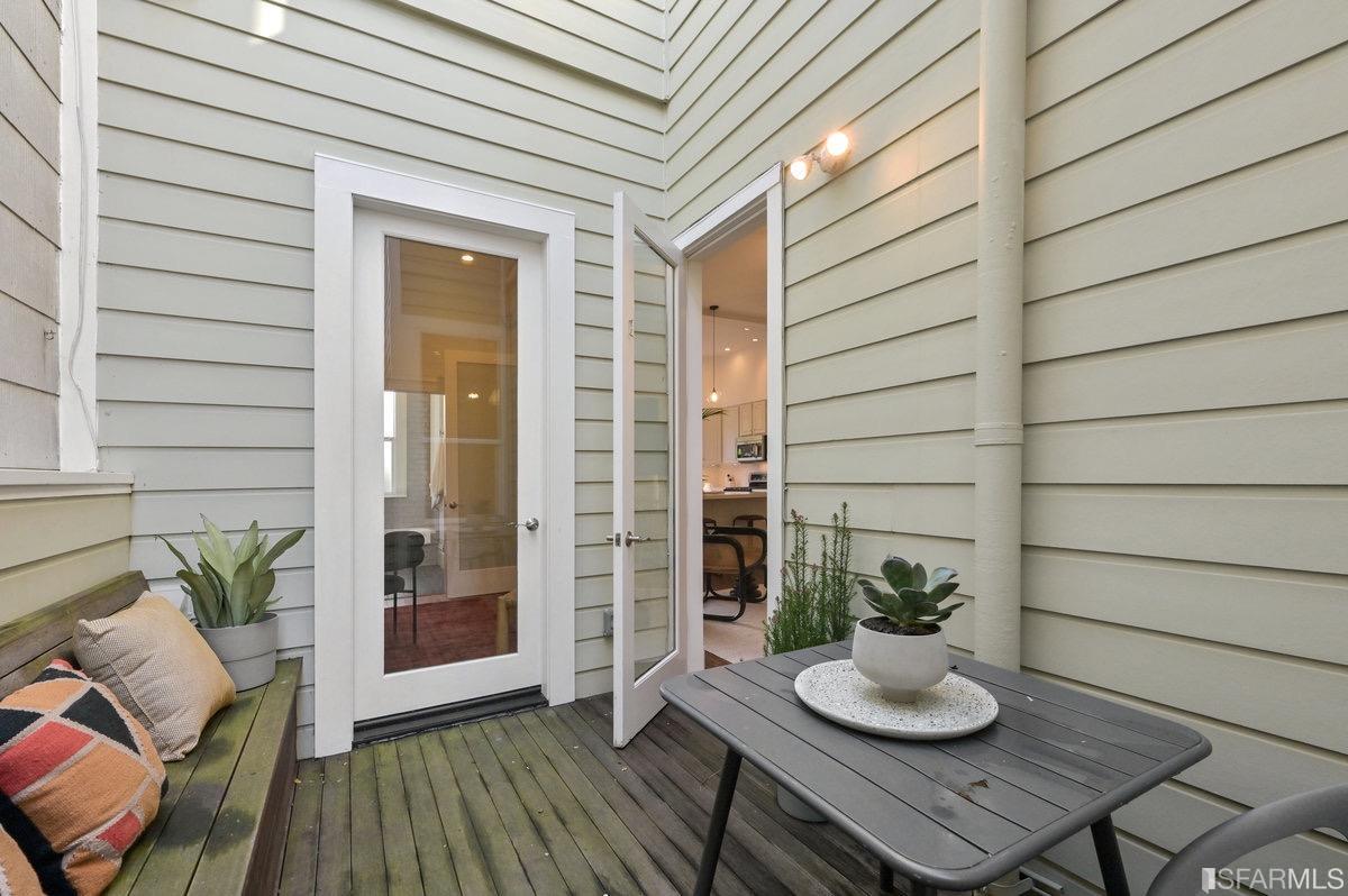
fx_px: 561
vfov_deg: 77.2
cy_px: 448
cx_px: 674
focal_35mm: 15
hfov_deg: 100.4
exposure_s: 1/80
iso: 400
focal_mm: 15
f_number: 11
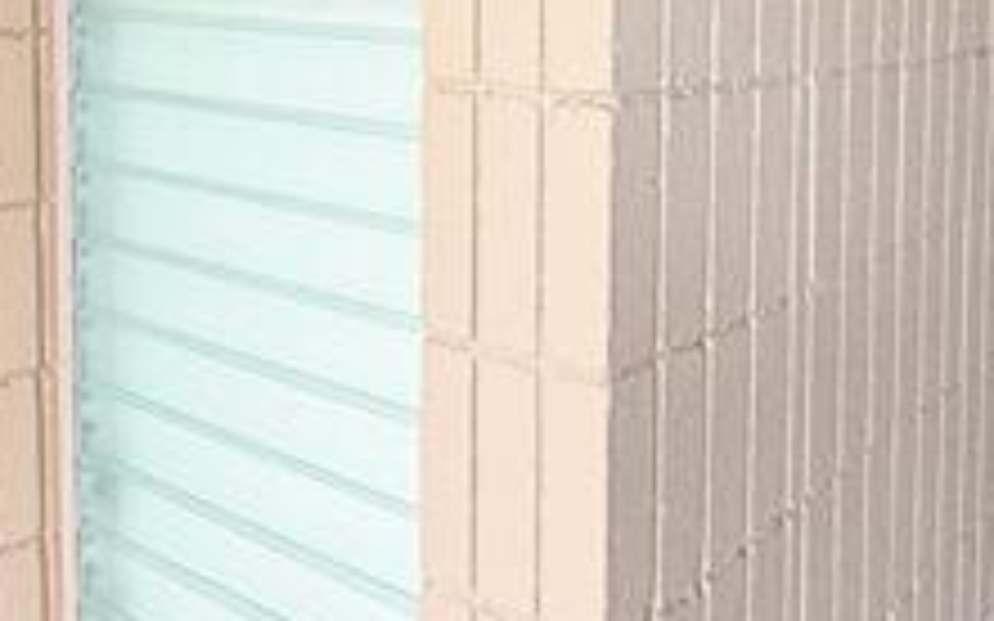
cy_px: 22
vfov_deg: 28.3
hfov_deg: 44.9
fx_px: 1165
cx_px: 729
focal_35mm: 43
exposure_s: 1/121
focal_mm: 2.22
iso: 80
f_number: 2.2
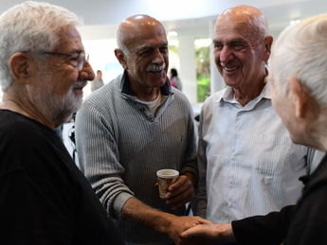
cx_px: 159
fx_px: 369
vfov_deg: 36.8
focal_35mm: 39
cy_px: 120
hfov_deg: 47.8
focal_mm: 35
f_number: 3.5
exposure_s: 1/250
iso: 2000
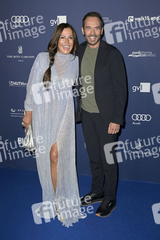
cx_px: 80
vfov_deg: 42.8
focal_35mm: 46
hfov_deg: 29.2
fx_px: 307
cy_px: 120
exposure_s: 1/250
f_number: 5.6
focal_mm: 46
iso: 640
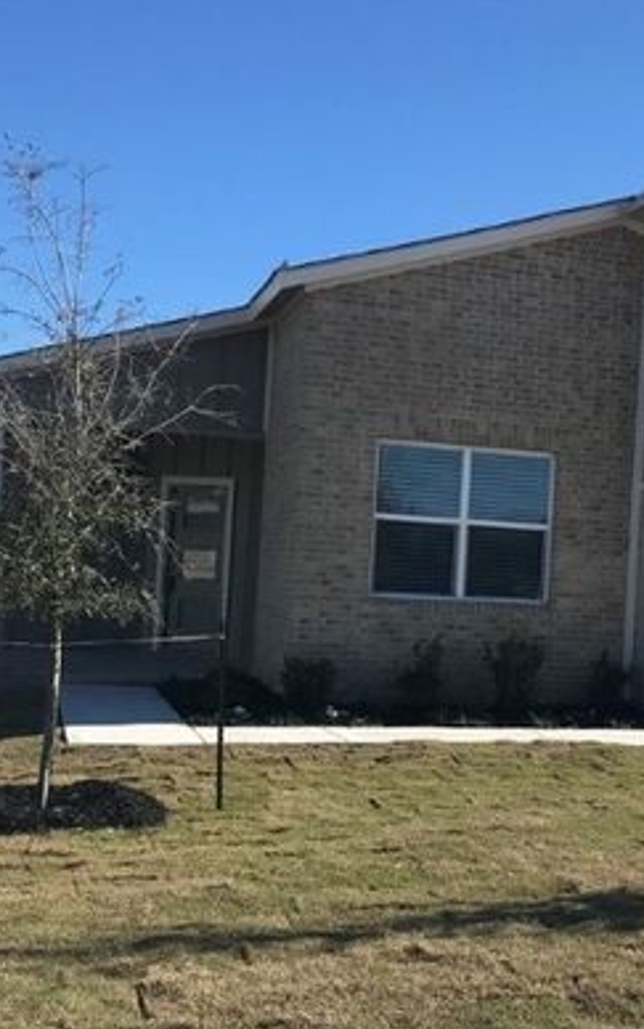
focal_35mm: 51
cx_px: 564
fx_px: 1430
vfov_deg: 39.5
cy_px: 569
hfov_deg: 24.7
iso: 20
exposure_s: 1/2336
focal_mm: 3.99
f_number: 1.8
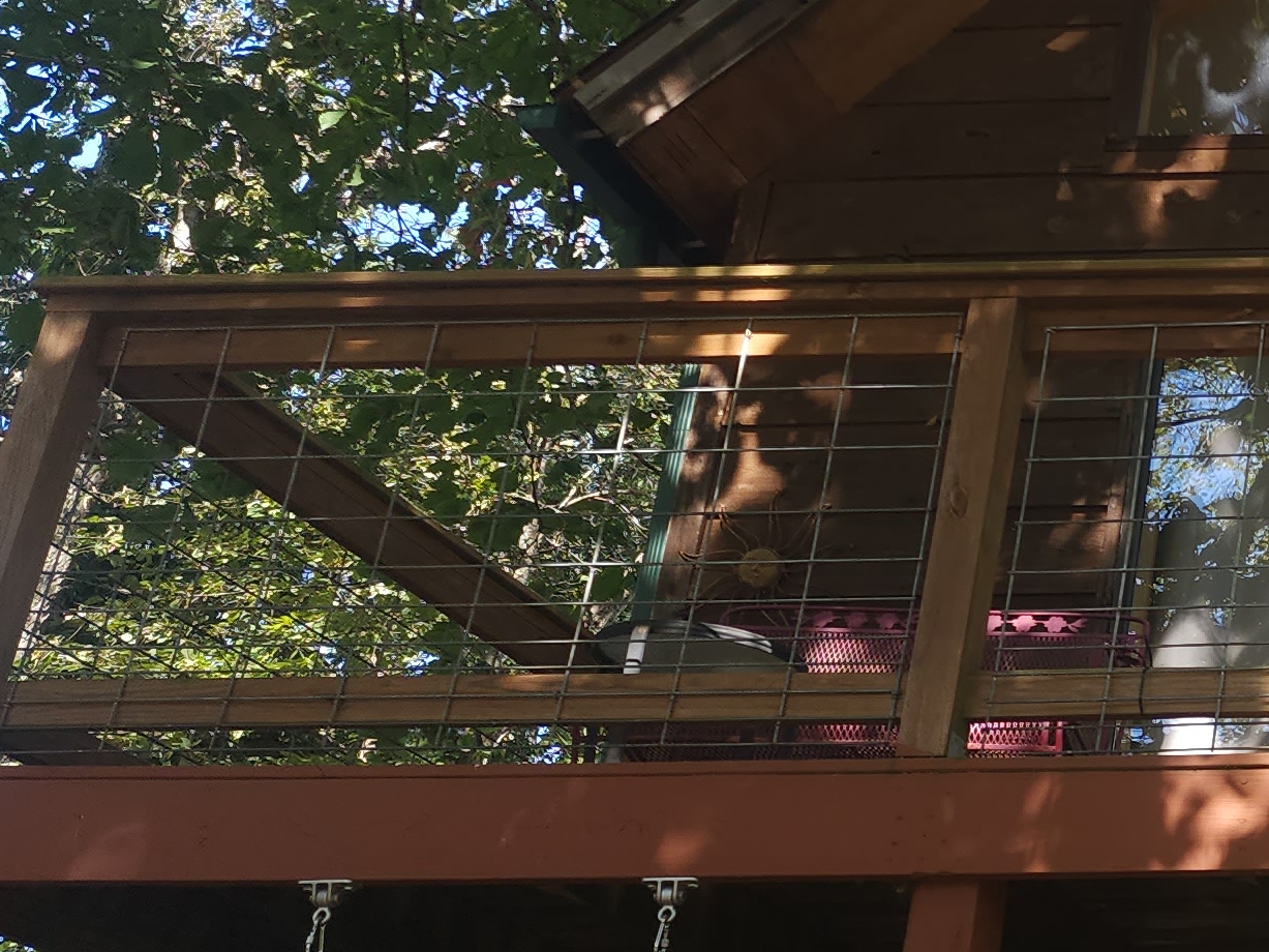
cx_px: 1925
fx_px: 2749
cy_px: 487
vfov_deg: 19.6
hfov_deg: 21.6
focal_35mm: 75
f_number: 1.8
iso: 20
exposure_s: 1/120
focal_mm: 6.4
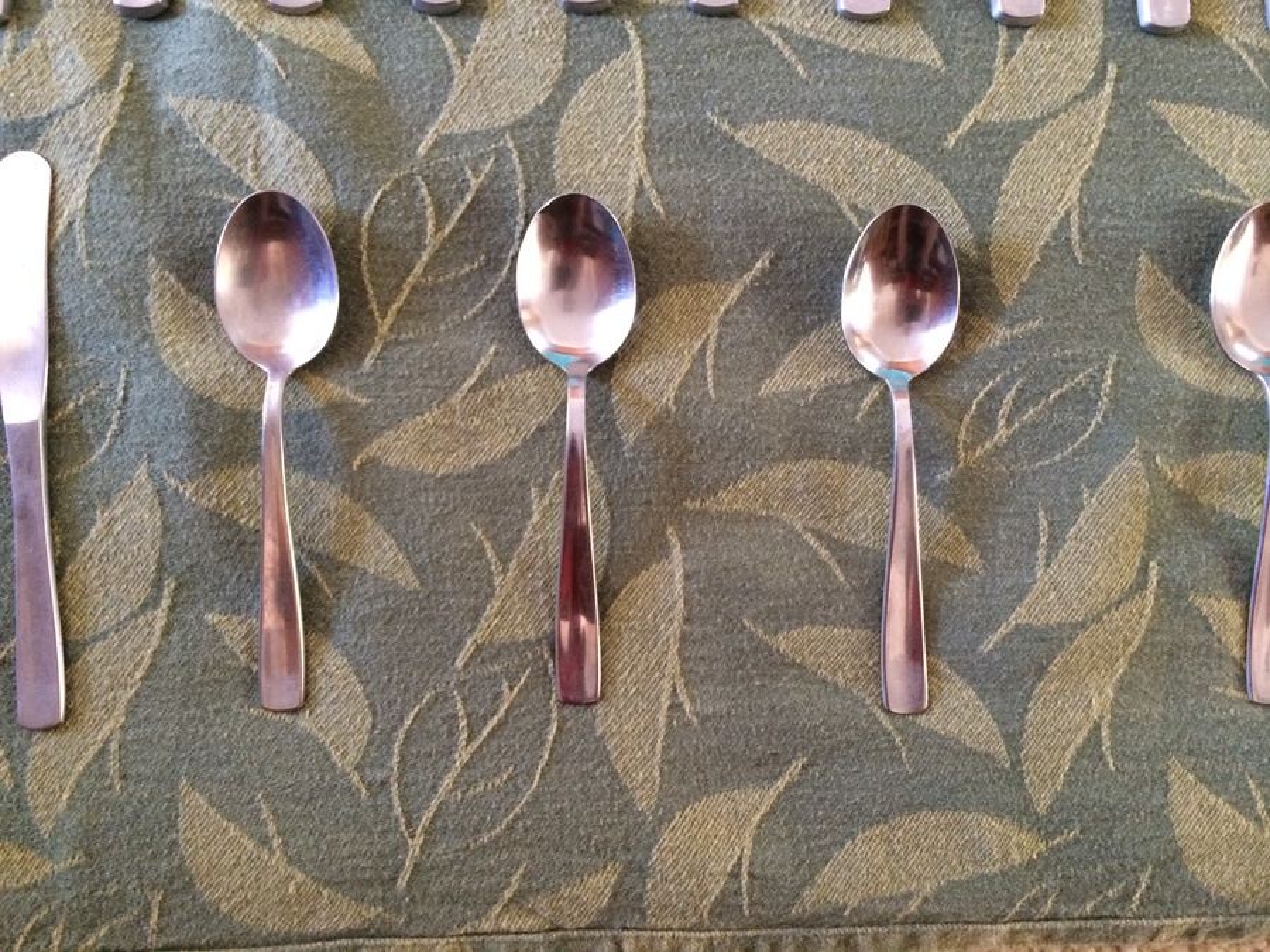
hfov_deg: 60.0
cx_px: 635
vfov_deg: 46.8
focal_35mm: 30
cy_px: 476
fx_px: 1101
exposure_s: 1/20
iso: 320
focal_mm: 4.12
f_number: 2.2
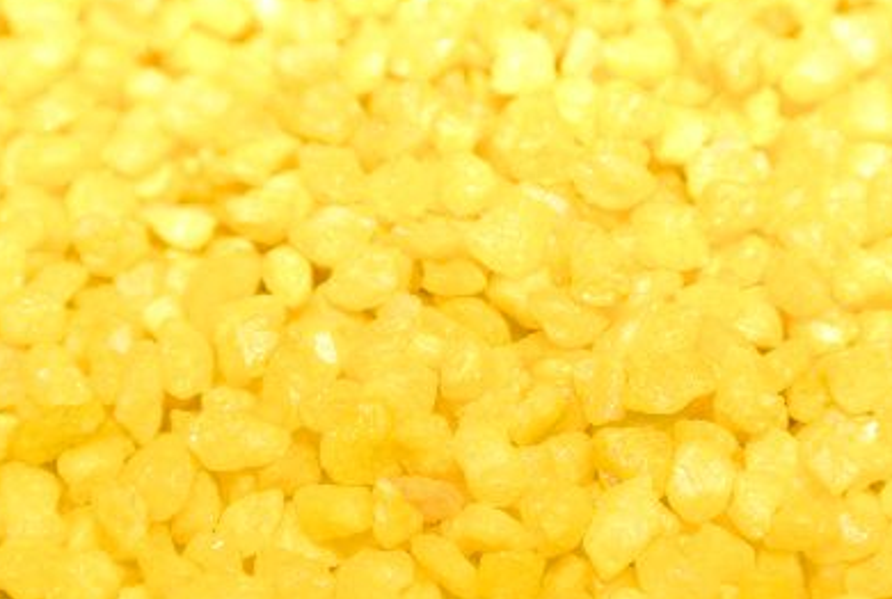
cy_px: 317
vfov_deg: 14.2
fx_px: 2409
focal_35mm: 97
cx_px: 510
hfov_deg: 21.0
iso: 280
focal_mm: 23.6
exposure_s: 1/60
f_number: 5
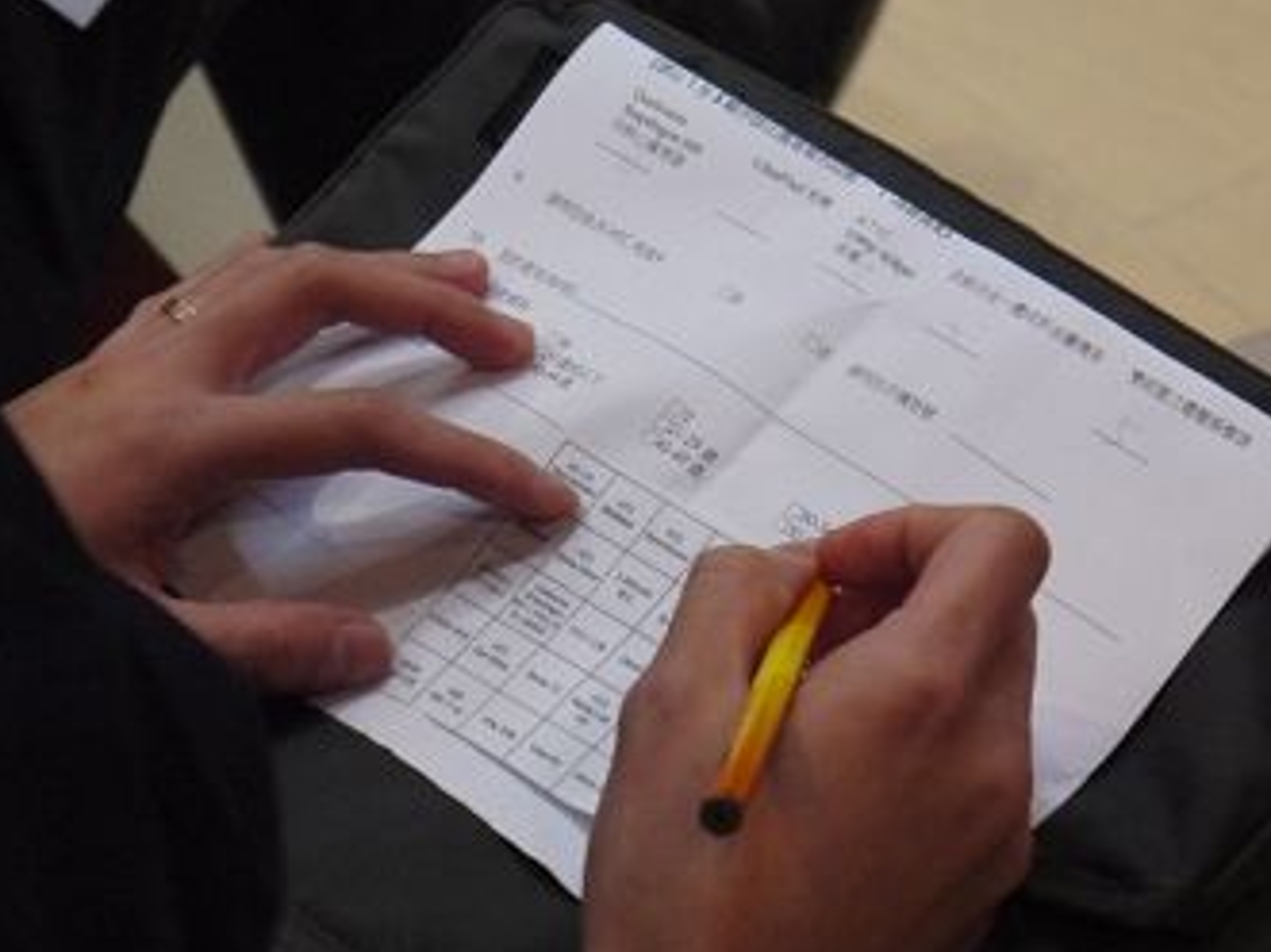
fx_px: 4845
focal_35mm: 132
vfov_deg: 11.2
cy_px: 405
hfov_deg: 14.9
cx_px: 622
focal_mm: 37
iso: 800
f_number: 5.4
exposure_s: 1/30
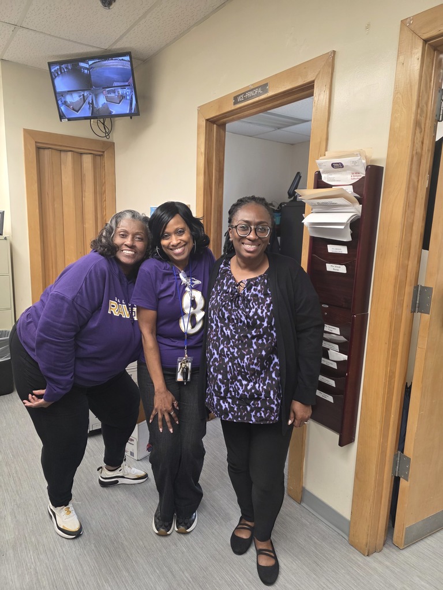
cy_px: 295
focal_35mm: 23
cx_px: 222
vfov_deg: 73.9
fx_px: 392
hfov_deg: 58.9
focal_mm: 6.3
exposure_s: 1/120
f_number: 1.7
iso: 400
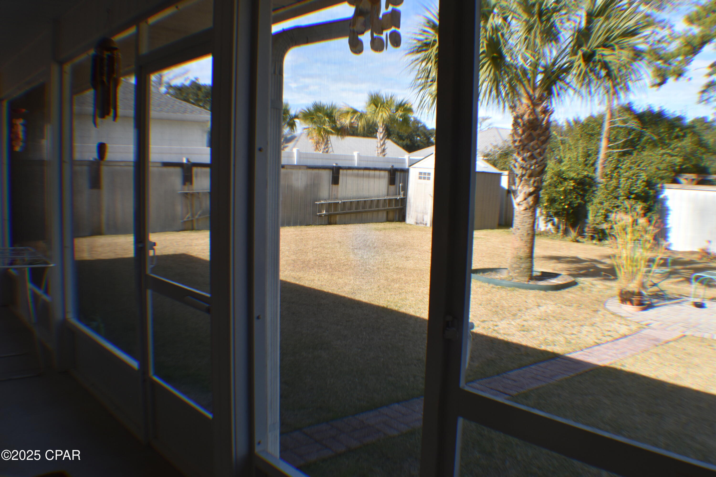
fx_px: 716
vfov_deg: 36.9
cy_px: 238
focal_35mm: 36
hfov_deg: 53.1
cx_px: 358
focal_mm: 24
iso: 360
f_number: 8
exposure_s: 1/250
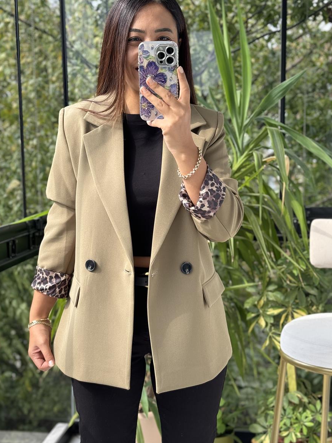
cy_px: 217
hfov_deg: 26.6
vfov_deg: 34.9
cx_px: 158
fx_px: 703
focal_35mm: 55
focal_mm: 6.76
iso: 64
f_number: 1.78
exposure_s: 1/219
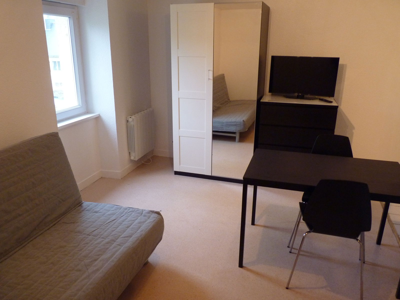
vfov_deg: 51.4
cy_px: 150
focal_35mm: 27
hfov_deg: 65.3
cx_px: 200
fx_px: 312
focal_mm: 4.8
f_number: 2.8
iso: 400
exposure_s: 1/25
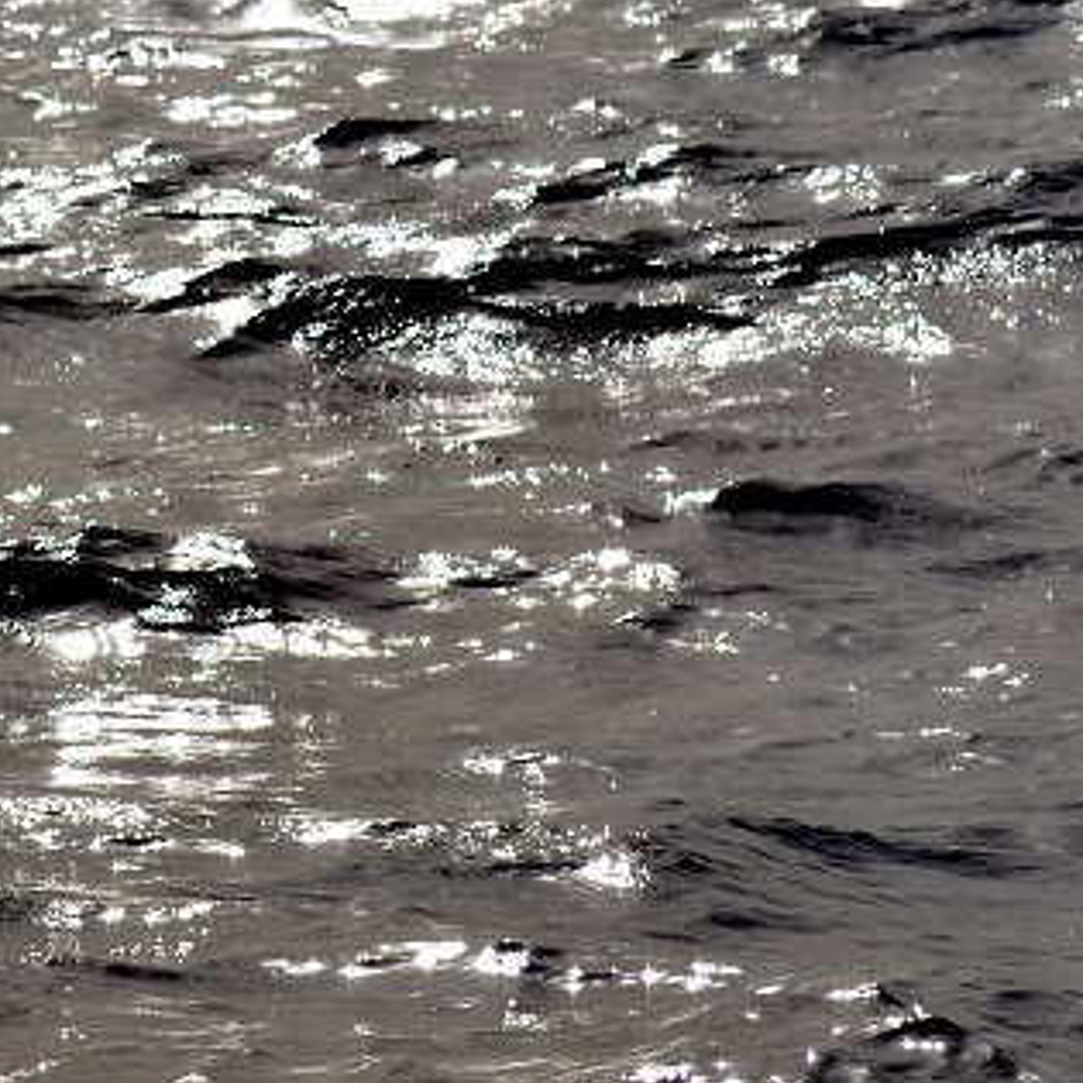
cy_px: -19
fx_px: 9982
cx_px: 64
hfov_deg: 6.2
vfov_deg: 6.2
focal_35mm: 282
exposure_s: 1/8000
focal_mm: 70
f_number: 5.6
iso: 450
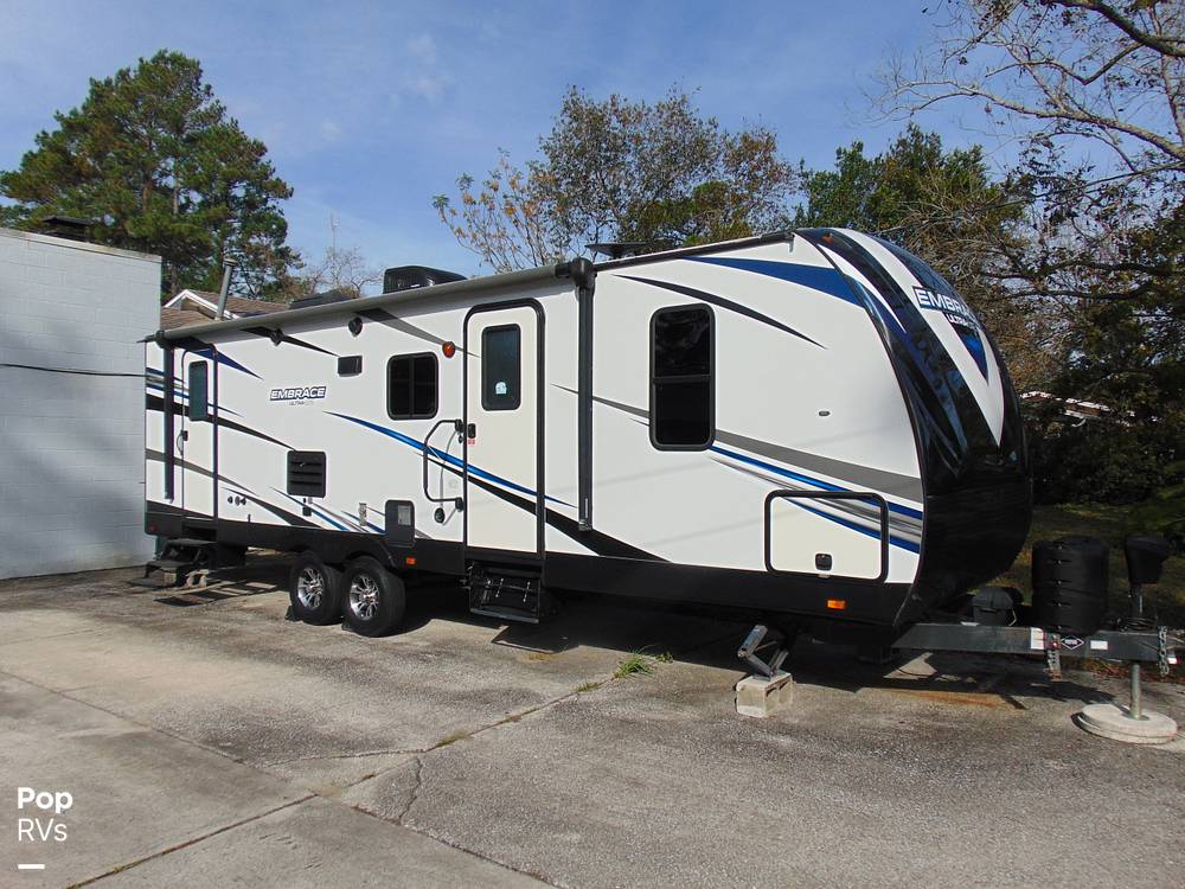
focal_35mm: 25
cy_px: 444
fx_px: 856
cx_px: 592
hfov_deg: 69.4
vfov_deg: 54.9
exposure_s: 1/400
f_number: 7.7
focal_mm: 4.5
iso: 80
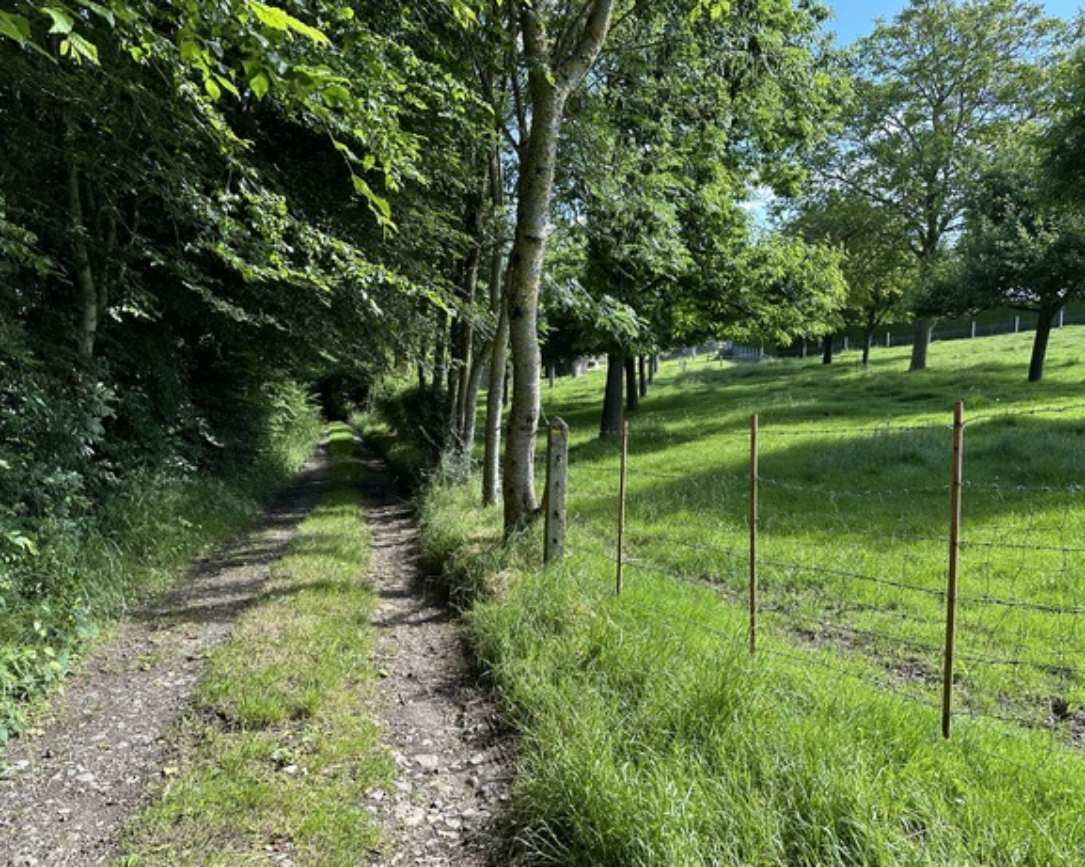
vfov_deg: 54.9
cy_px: 446
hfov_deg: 66.0
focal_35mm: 26
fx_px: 834
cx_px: 515
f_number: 1.78
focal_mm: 6.86
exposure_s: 1/740
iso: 80
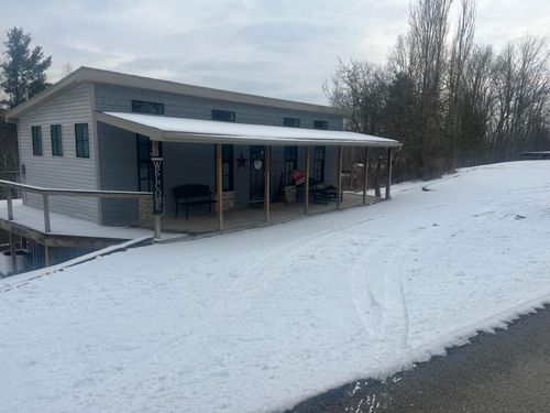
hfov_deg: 67.3
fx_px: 413
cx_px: 275
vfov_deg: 53.1
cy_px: 206
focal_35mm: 26
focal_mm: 5.7
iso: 50
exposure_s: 1/6579
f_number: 1.5
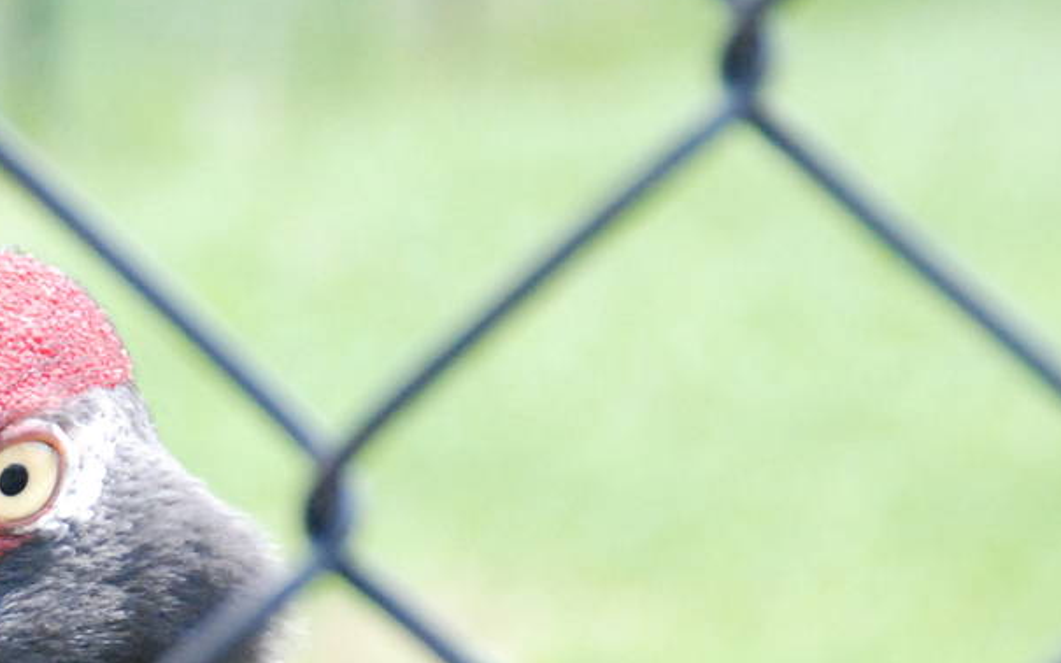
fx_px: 9956
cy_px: 664
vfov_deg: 3.8
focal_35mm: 344
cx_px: -53
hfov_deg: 6.1
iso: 1600
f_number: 7.1
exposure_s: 1/500
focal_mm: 85
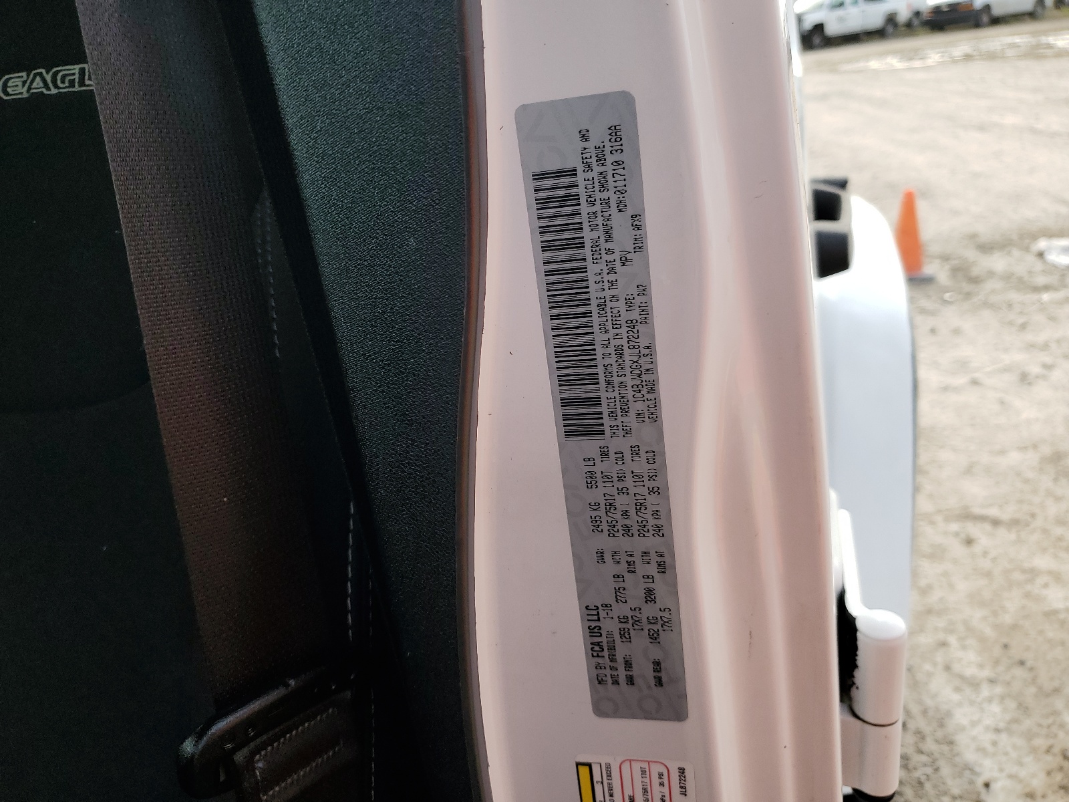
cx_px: 534
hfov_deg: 67.3
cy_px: 401
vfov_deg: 53.1
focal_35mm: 26
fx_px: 803
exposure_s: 1/667
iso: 50
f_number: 1.5
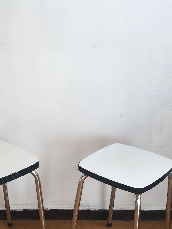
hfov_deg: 29.0
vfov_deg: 36.7
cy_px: 187
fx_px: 331
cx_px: 68
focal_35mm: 50
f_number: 2.2
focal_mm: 4.15
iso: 40
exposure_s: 1/100
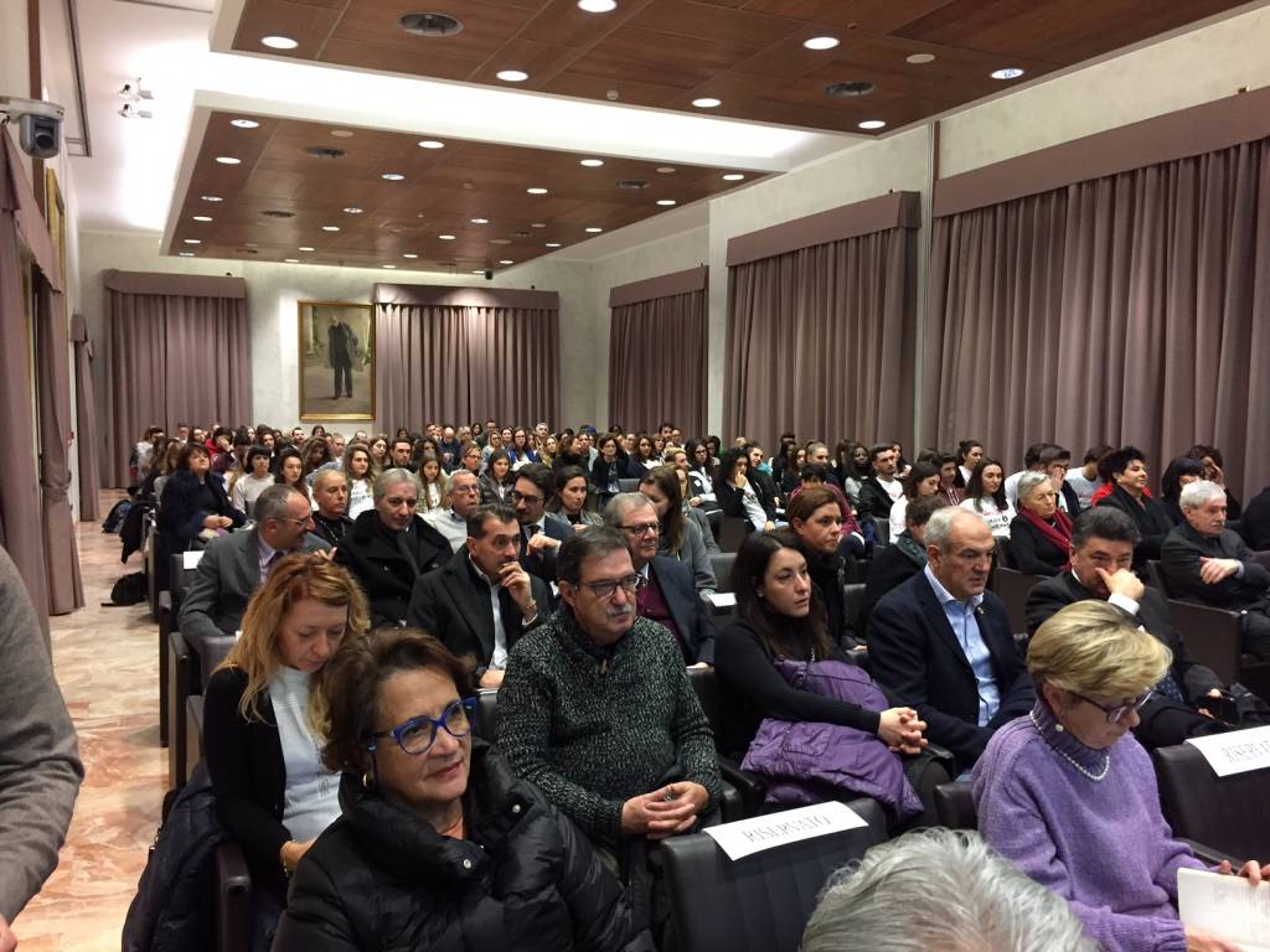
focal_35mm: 29
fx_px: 1064
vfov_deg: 48.2
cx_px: 635
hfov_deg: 61.7
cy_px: 476
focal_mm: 4.15
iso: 250
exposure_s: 1/20
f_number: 2.2
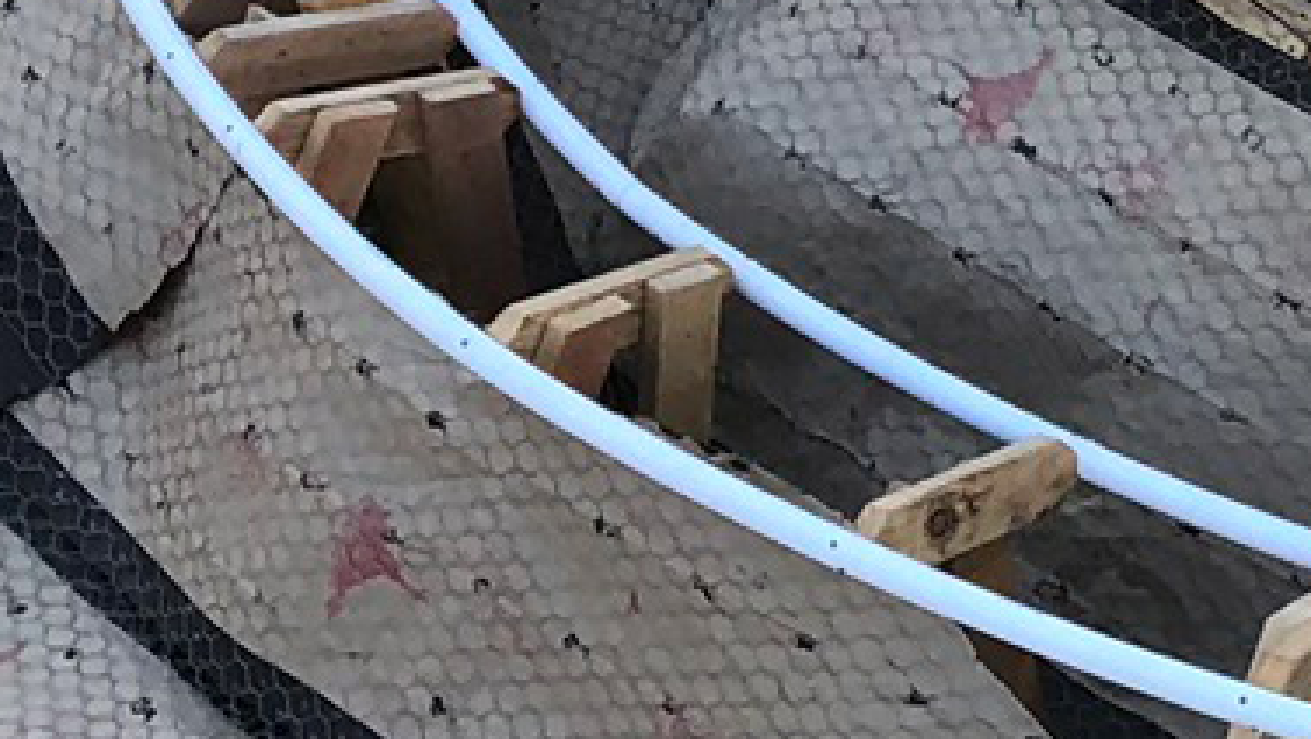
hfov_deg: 12.0
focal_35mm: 166
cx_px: 2312
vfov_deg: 7.1
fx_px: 5774
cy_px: -722
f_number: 1.8
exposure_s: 1/120
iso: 50
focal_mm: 3.99
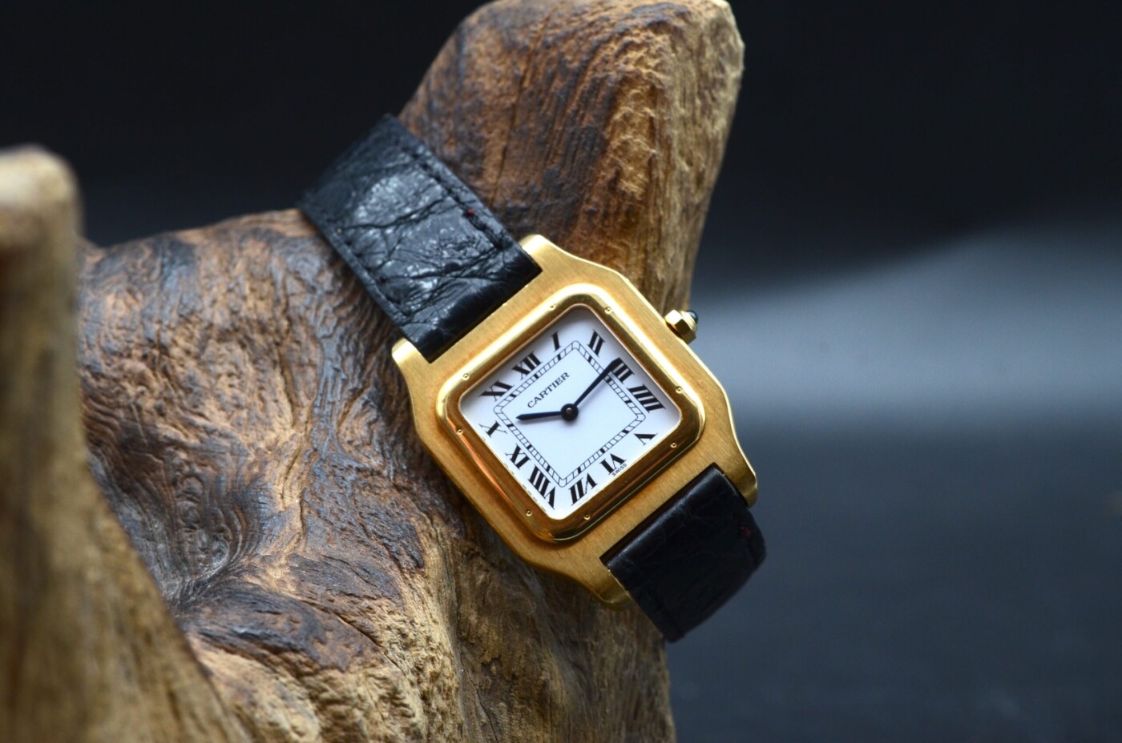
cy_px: 372
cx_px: 561
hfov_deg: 22.7
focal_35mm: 90
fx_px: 2800
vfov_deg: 15.1
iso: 500
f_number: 10
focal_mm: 60
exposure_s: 1/40
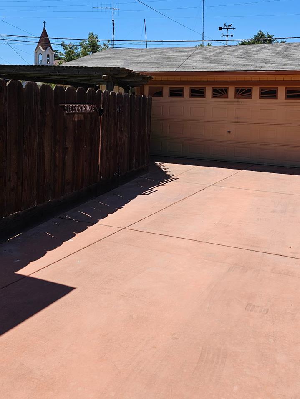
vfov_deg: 50.2
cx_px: 188
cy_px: 125
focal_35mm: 36
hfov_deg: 39.4
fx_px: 416
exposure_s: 1/1533
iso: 16
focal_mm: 6.3
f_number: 1.7
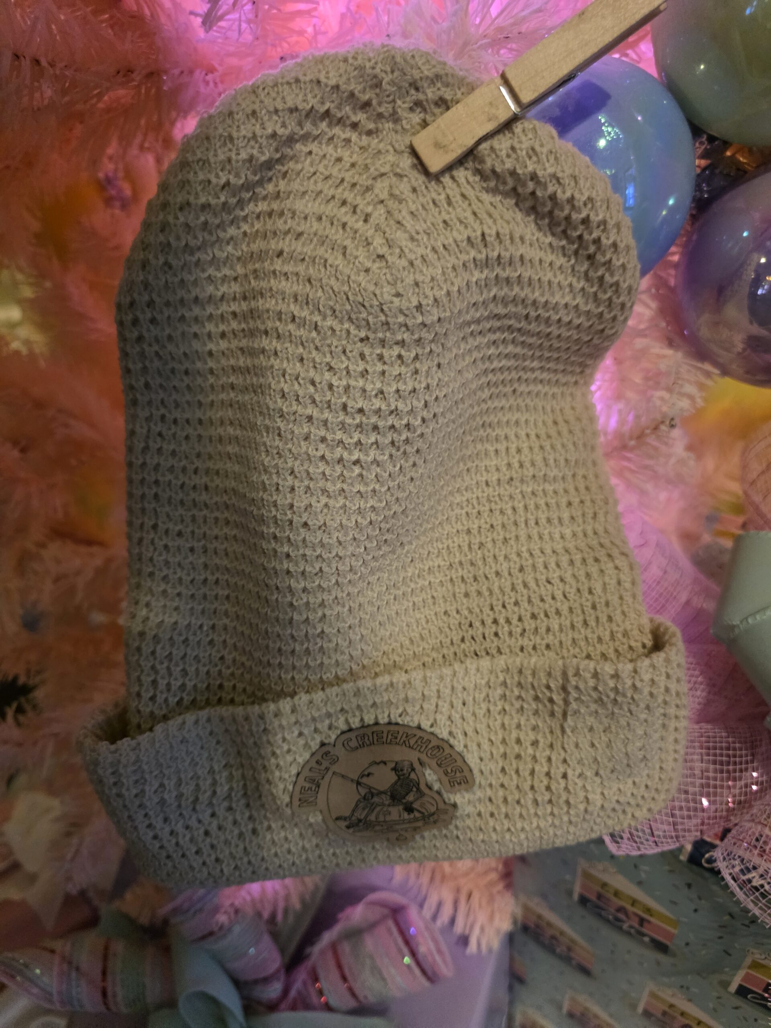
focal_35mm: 23
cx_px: 386
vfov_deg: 73.9
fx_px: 683
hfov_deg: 58.9
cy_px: 514
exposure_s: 1/120
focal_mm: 6.3
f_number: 1.7
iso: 1000
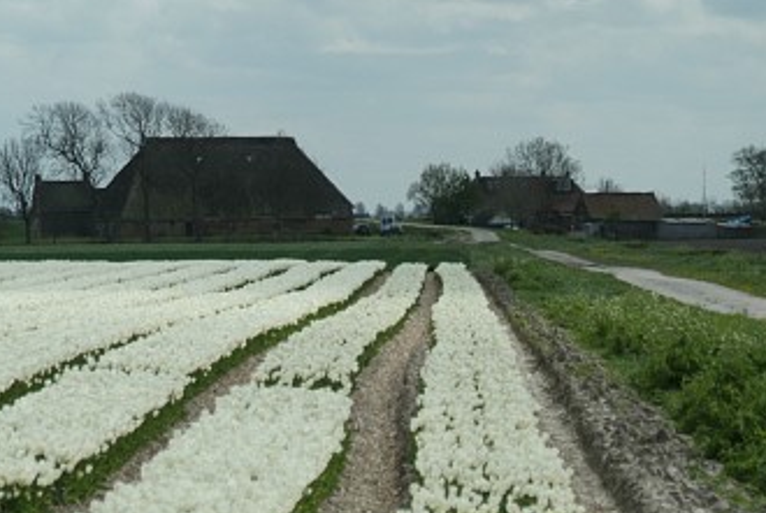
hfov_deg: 9.1
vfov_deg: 6.1
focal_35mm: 225
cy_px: 259
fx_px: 4794
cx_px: 346
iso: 200
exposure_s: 1/1000
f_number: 5.6
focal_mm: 110
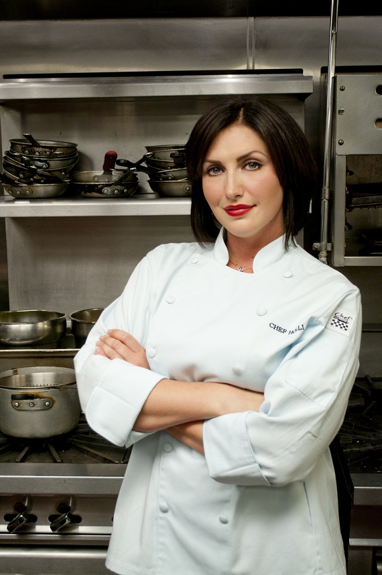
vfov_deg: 37.9
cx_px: 191
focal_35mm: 52
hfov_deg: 25.7
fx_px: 838
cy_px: 288
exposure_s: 1/80
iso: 400
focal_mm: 35
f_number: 5
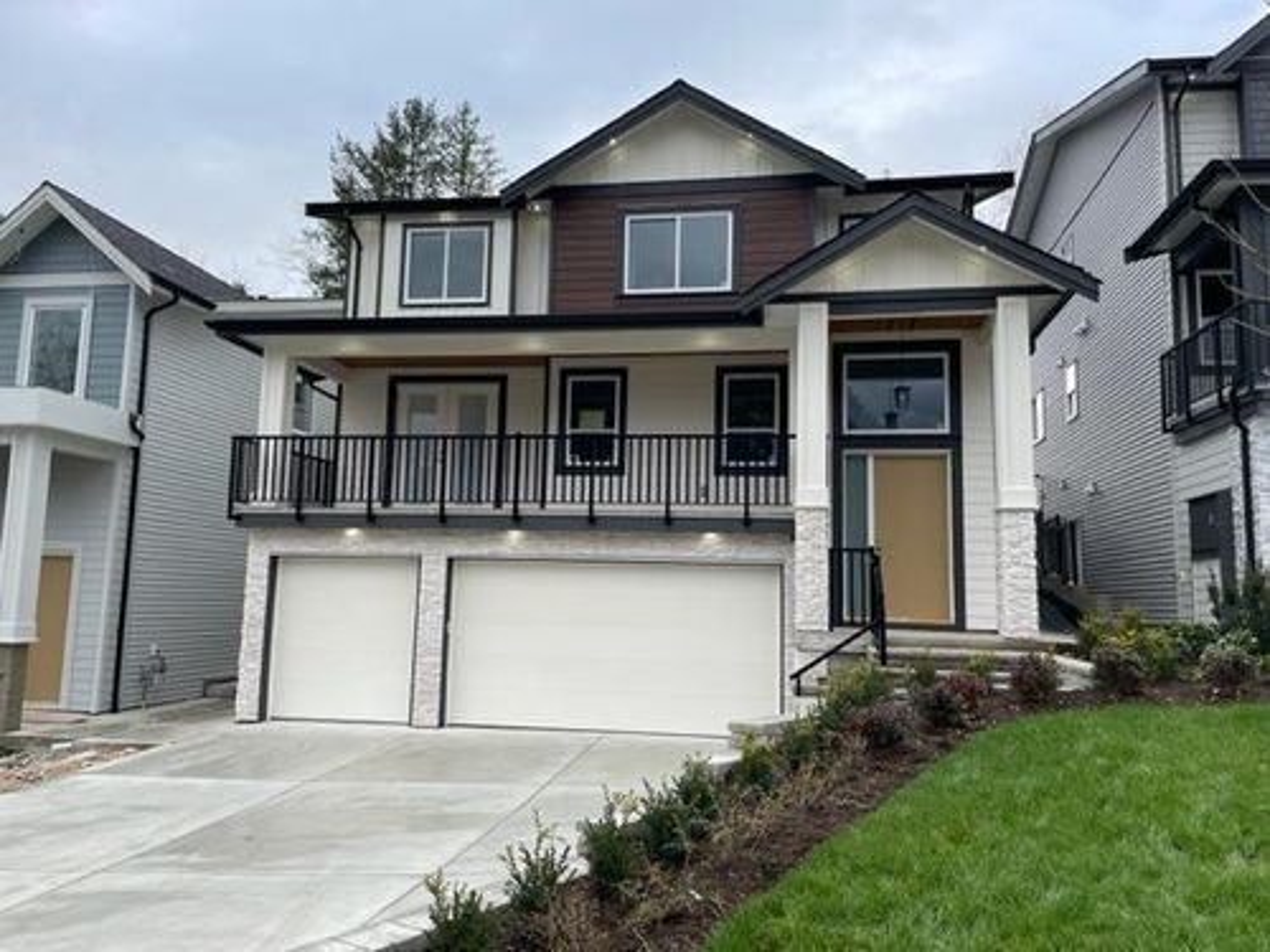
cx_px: 635
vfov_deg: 53.1
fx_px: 954
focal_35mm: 26
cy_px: 476
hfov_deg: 67.3
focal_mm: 4.2
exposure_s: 1/532
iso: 32
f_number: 1.6
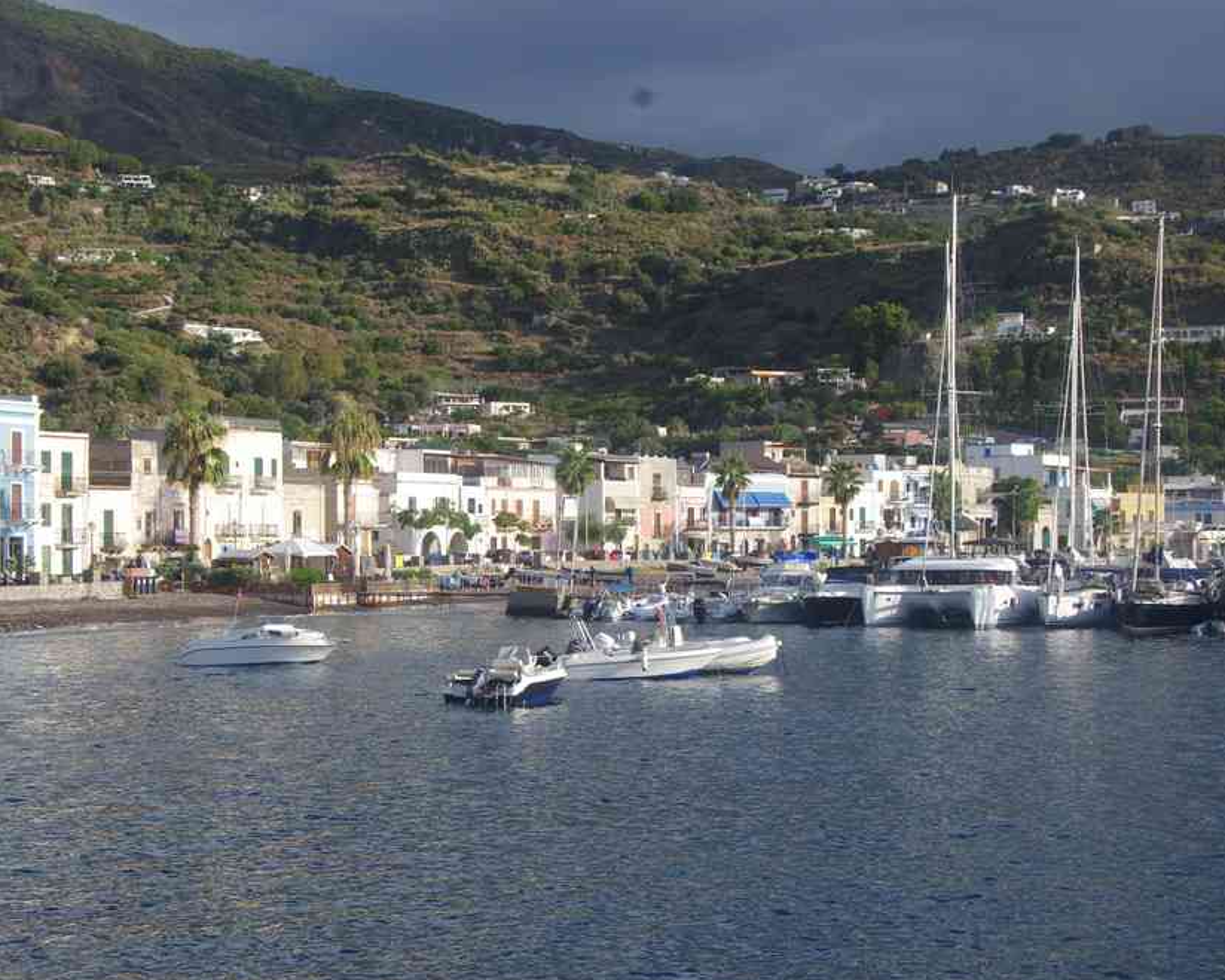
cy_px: 492
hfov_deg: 28.6
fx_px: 2401
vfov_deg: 23.1
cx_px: 575
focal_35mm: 66
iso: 200
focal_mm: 38.8
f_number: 11
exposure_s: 1/60
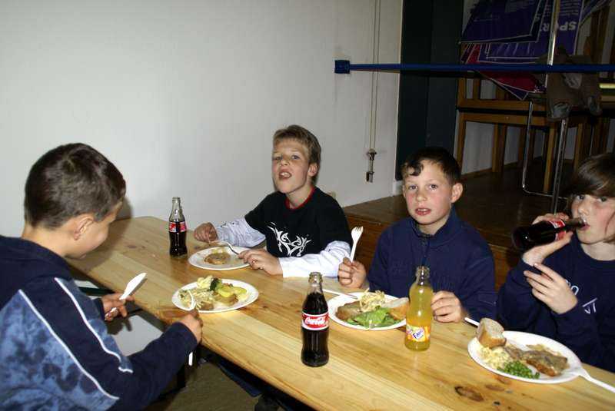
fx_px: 513
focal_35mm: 30
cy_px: 206
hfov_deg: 61.9
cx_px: 308
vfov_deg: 43.7
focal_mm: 20
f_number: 5.6
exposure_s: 1/60
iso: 400
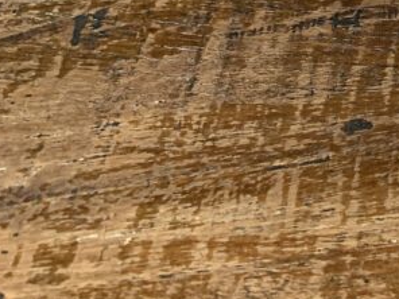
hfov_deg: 18.1
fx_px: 1037
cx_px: 677
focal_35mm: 90
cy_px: -158
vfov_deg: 15.1
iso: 100
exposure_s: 1/117
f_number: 1.8
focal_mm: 4.25
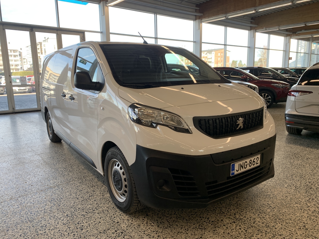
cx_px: 160
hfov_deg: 67.3
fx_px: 240
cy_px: 120
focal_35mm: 26
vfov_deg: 53.1
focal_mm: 4.25
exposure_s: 1/122
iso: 25
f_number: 1.8
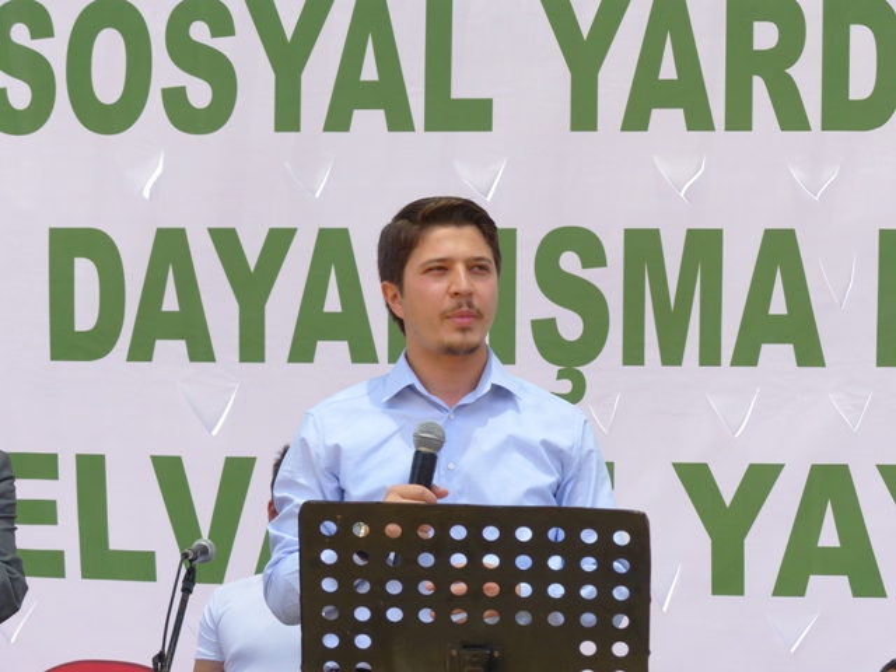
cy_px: 336
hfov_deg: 12.2
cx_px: 448
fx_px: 4193
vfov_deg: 9.2
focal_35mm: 162
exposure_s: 1/400
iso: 100
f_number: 4
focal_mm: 29.2
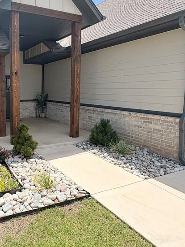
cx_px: 26
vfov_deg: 67.0
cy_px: 106
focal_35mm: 26
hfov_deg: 48.7
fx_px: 185
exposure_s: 1/1126
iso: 64
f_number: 2.2
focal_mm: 2.22
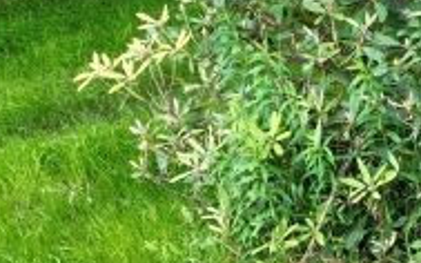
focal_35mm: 138
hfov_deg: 13.6
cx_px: 755
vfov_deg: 8.9
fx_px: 1583
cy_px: 556
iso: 100
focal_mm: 12.29
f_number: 2.8
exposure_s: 1/240
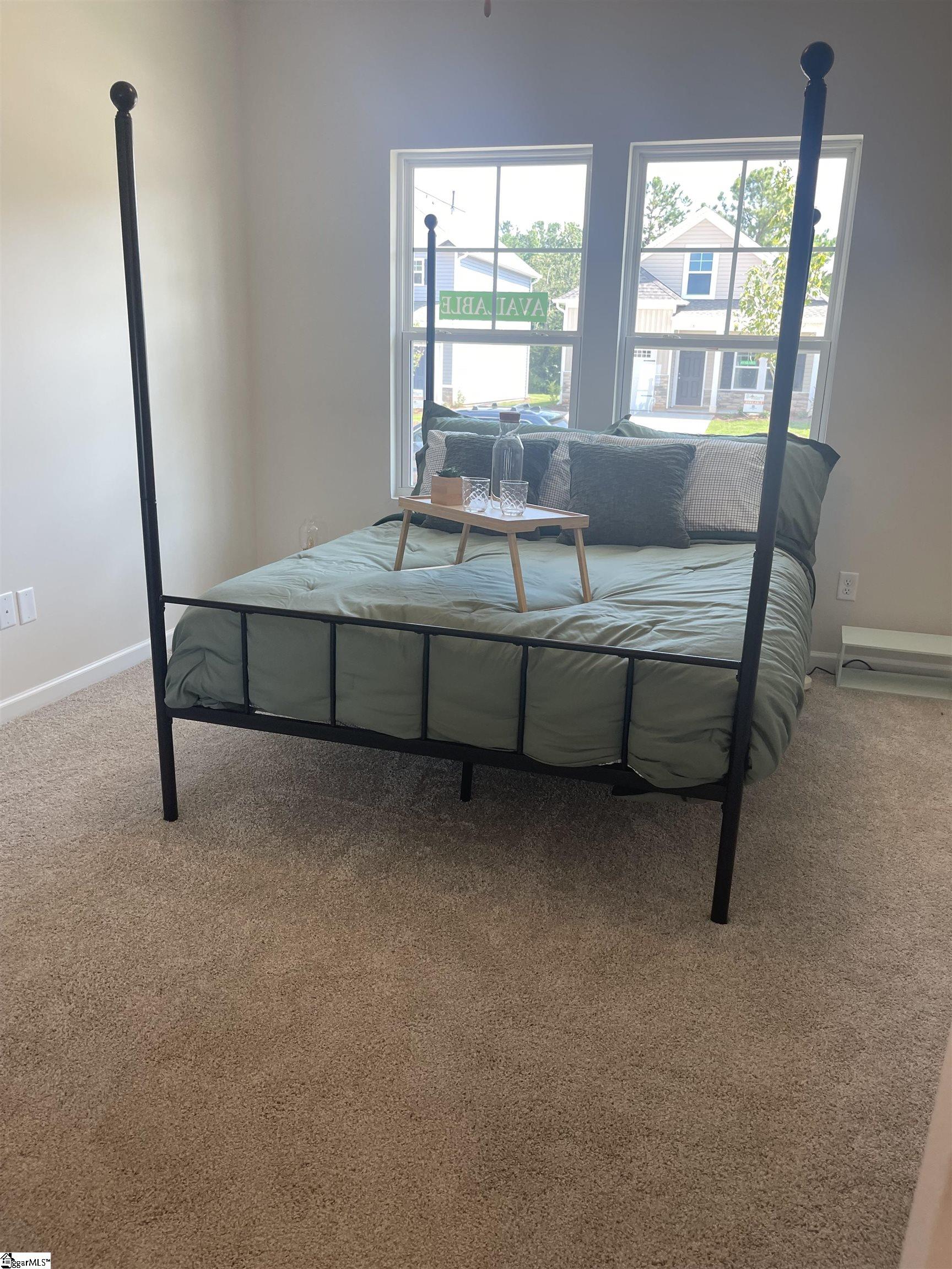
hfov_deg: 54.9
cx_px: 476
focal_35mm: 25
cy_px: 634
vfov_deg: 69.4
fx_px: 917
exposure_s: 1/120
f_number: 1.6
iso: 64
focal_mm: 5.1
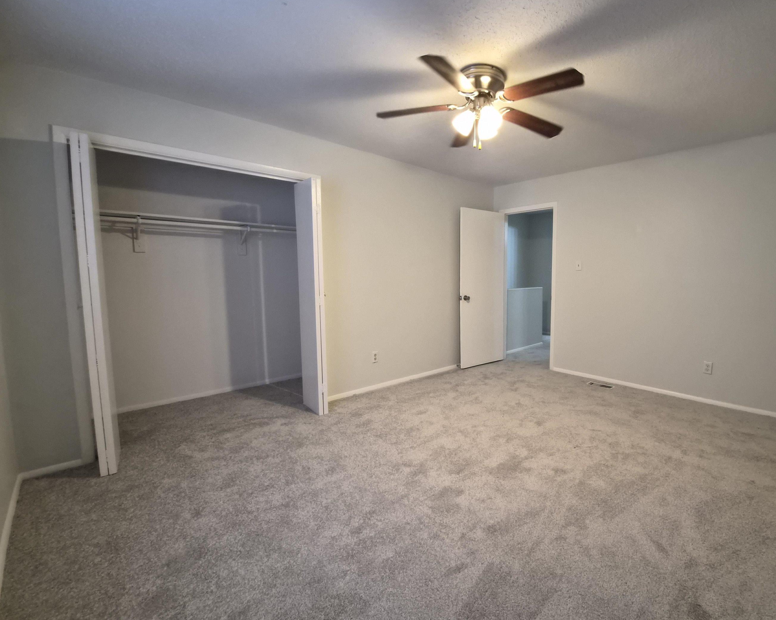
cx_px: 453
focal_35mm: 15
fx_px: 344
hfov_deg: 95.9
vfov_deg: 84.0
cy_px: 312
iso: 320
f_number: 2.2
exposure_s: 1/60
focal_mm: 1.7
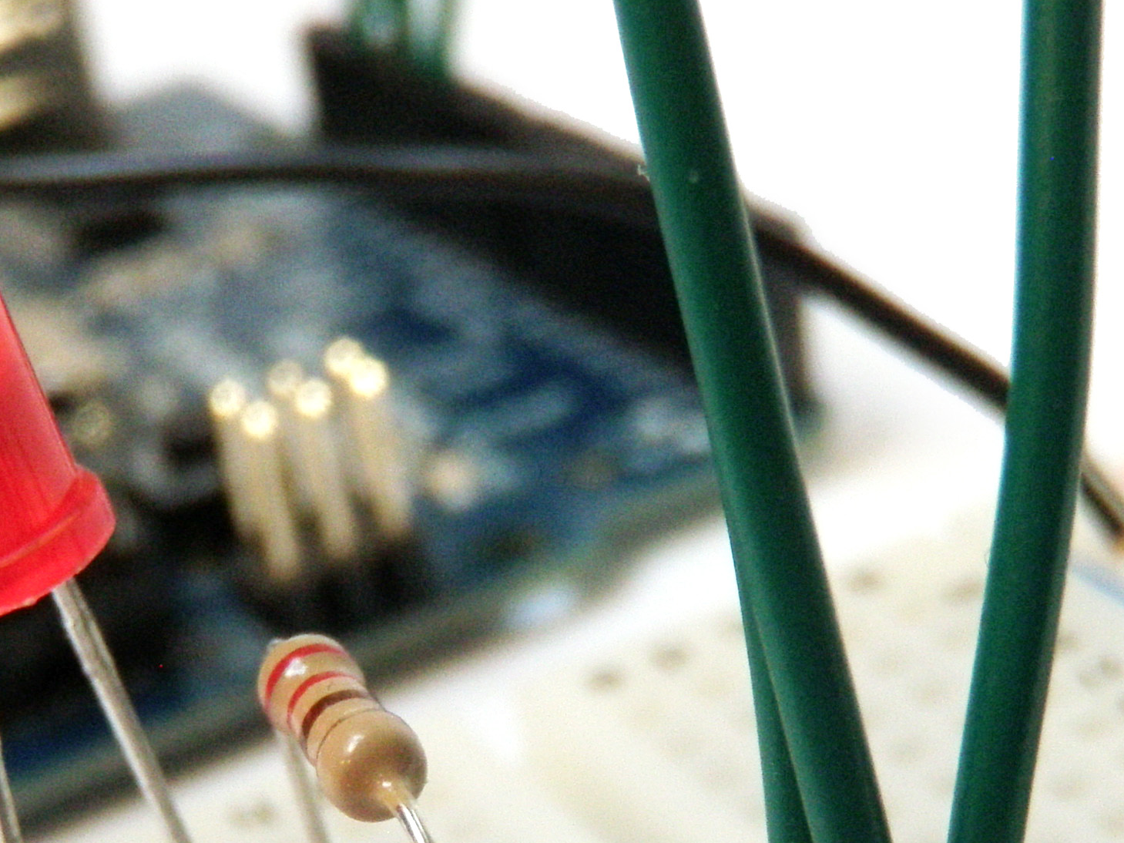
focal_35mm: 90
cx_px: 672
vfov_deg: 16.0
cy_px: 921
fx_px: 2922
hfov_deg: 21.7
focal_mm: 6.53
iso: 200
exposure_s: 1/30
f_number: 4.1
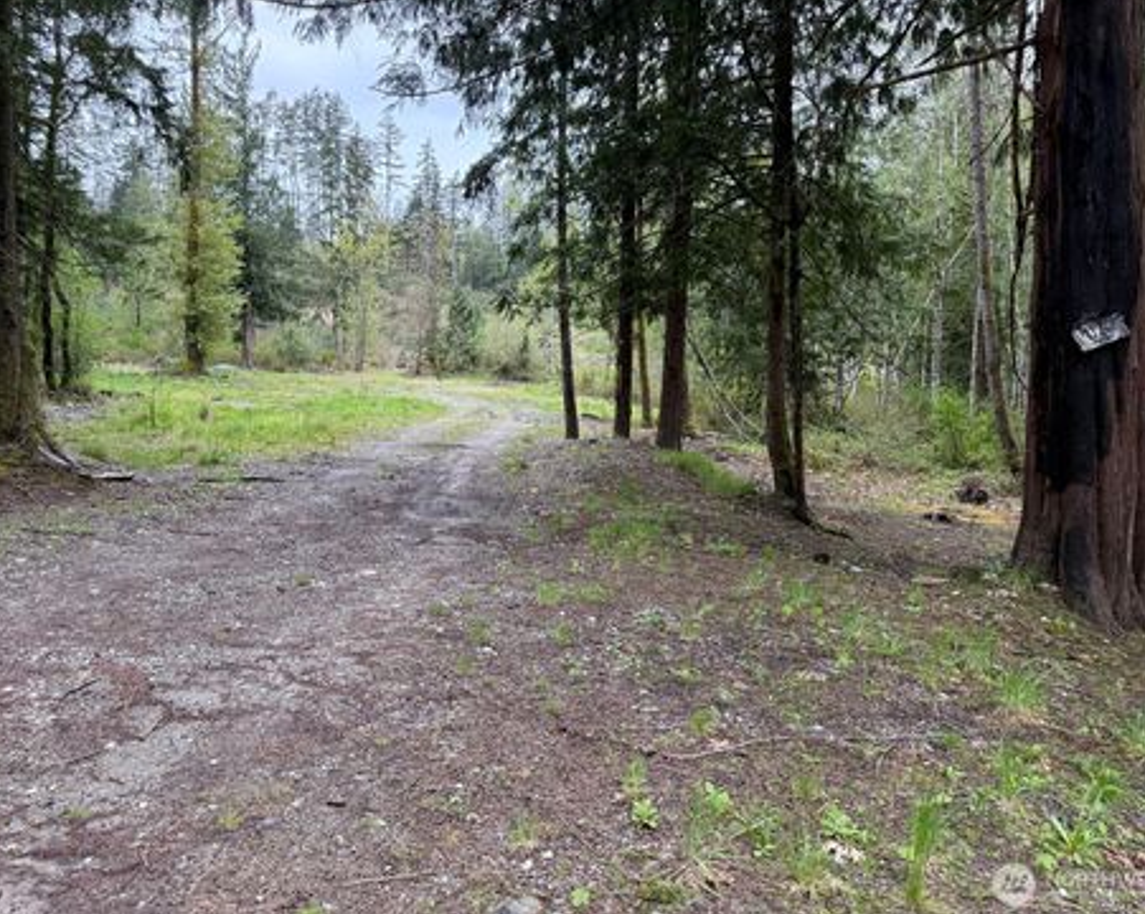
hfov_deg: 66.1
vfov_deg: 54.9
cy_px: 440
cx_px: 564
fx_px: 880
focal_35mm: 26
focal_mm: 6.76
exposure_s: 1/341
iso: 100
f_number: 1.78
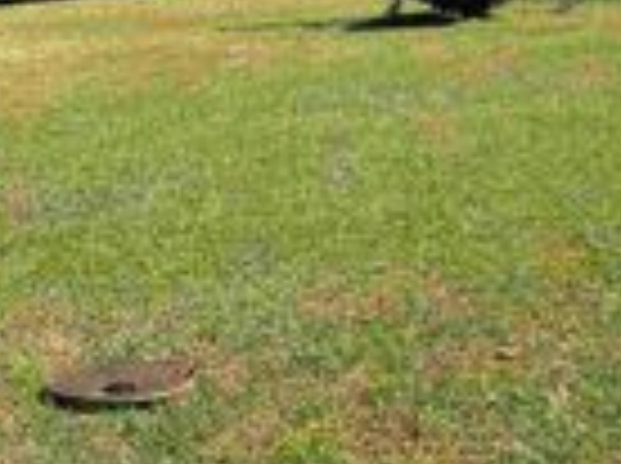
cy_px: -47
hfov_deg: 22.0
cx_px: 558
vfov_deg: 16.4
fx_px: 1558
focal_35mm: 87
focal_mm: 6.86
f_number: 1.78
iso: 80
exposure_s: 1/3247
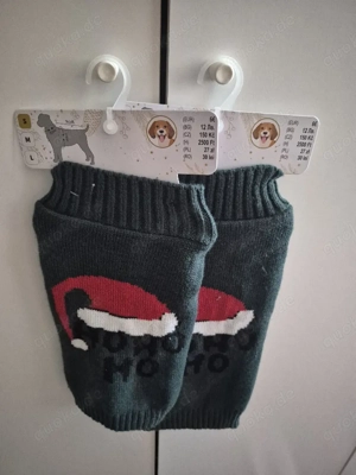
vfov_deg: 73.9
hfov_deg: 58.9
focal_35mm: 23
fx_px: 315
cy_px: 238
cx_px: 178
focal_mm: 5.4
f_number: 1.8
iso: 1250
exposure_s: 1/20
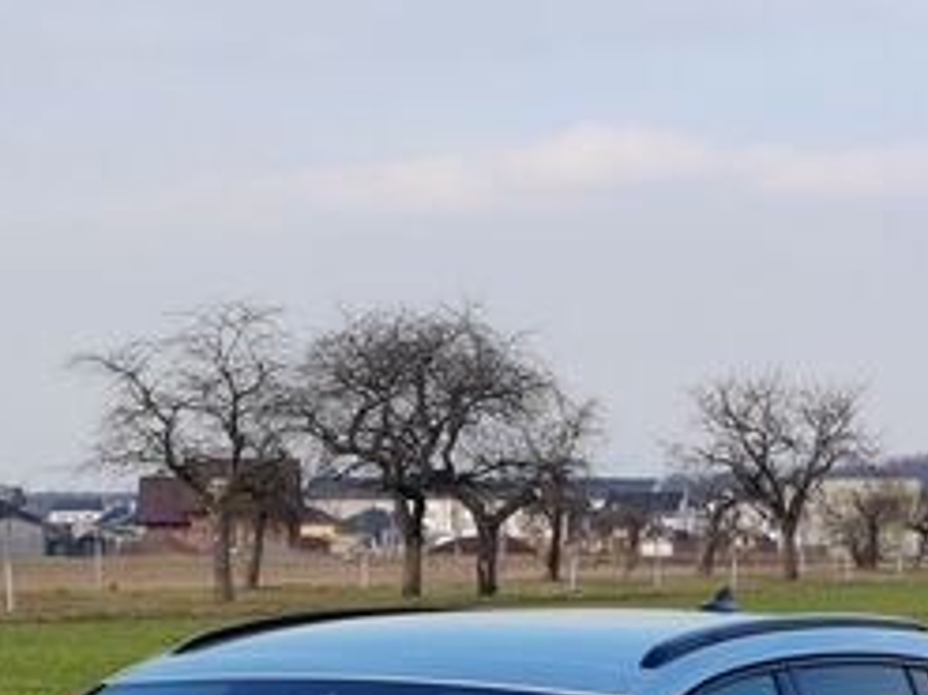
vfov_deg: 9.1
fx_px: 4314
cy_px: 826
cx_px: 342
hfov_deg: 12.3
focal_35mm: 161
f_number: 1.9
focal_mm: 5.52
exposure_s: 1/520
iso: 100
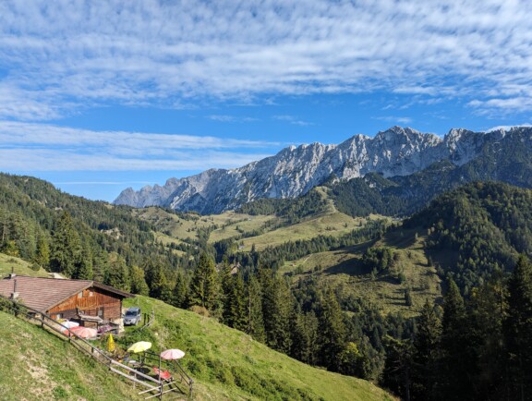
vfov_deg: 57.0
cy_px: 200
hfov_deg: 71.5
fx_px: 369
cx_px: 266
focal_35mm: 24
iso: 43
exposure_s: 1/1529
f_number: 1.85
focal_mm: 6.81
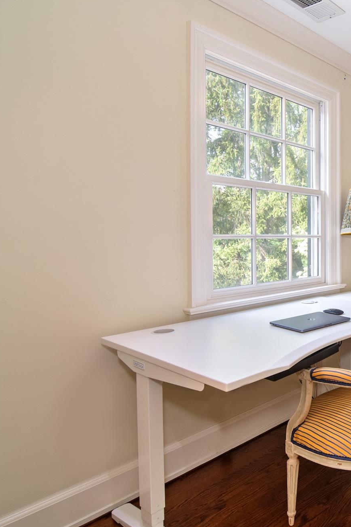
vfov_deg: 69.8
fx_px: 377
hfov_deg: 41.3
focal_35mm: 26
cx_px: 374
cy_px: 257
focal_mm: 11
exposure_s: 1/160
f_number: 8
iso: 640
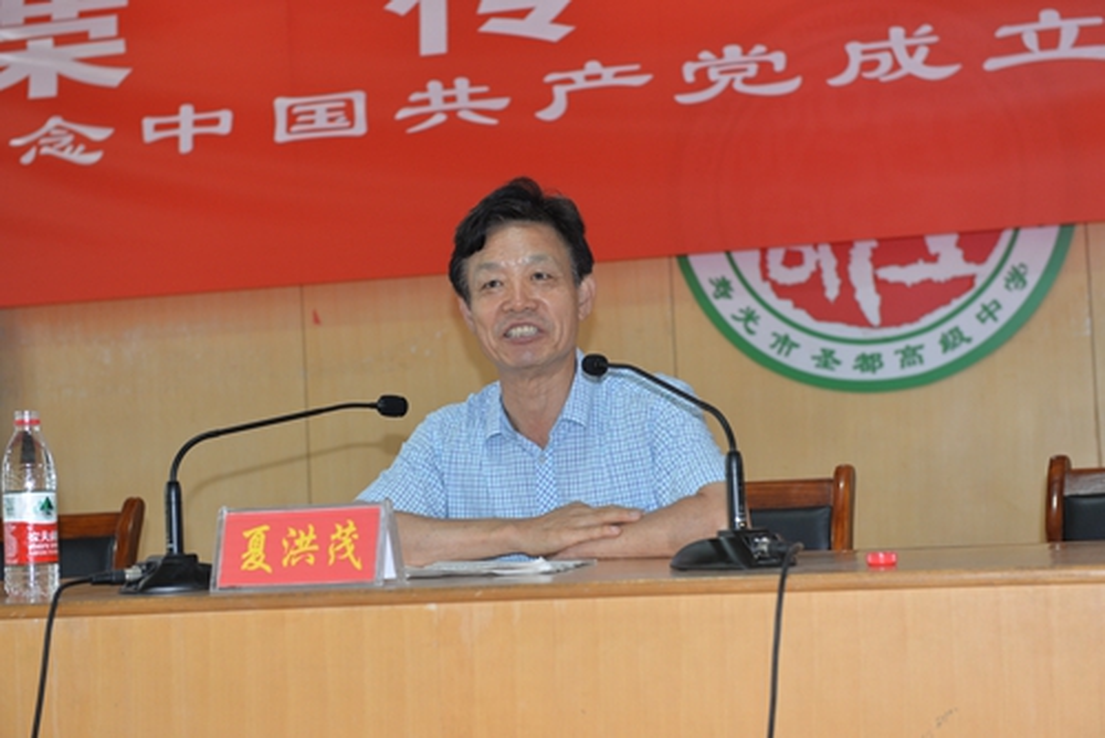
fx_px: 2150
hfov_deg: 28.8
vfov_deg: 19.5
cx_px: 552
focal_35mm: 70
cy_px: 369
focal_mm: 70
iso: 800
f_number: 5
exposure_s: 1/60
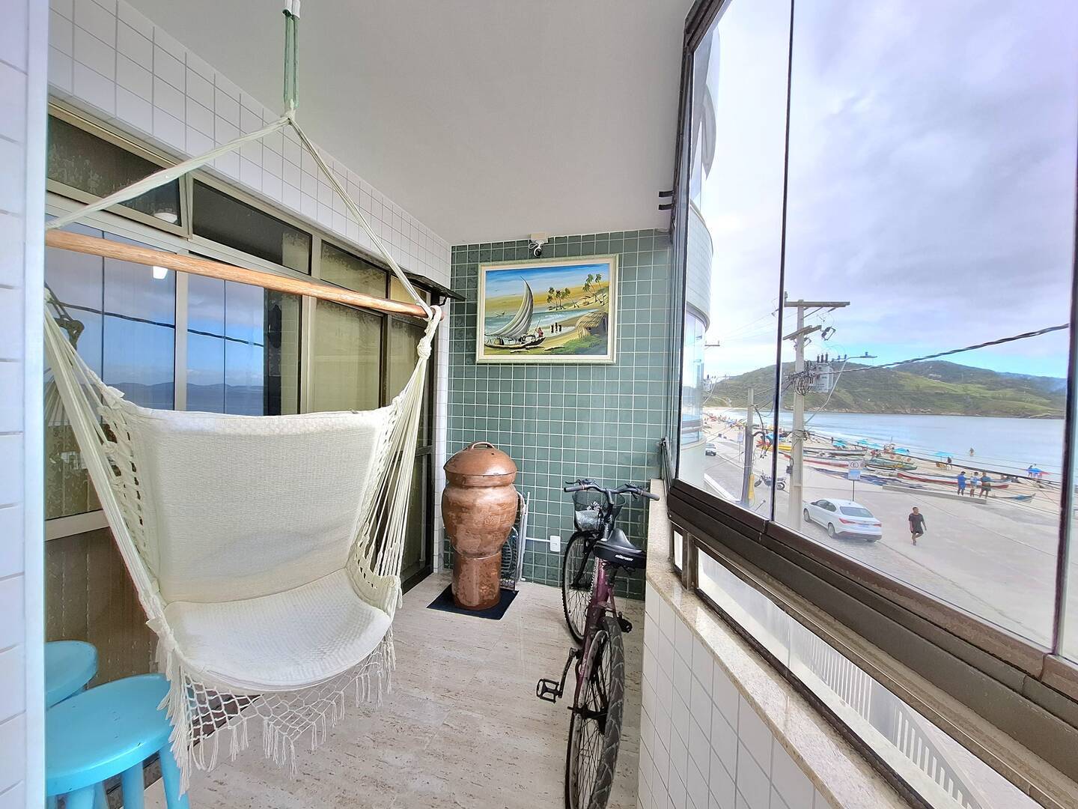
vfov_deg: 89.9
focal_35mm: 13
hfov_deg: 106.2
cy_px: 404
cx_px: 539
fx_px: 405
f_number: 2.2
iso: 40
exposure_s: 1/120
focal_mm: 1.74
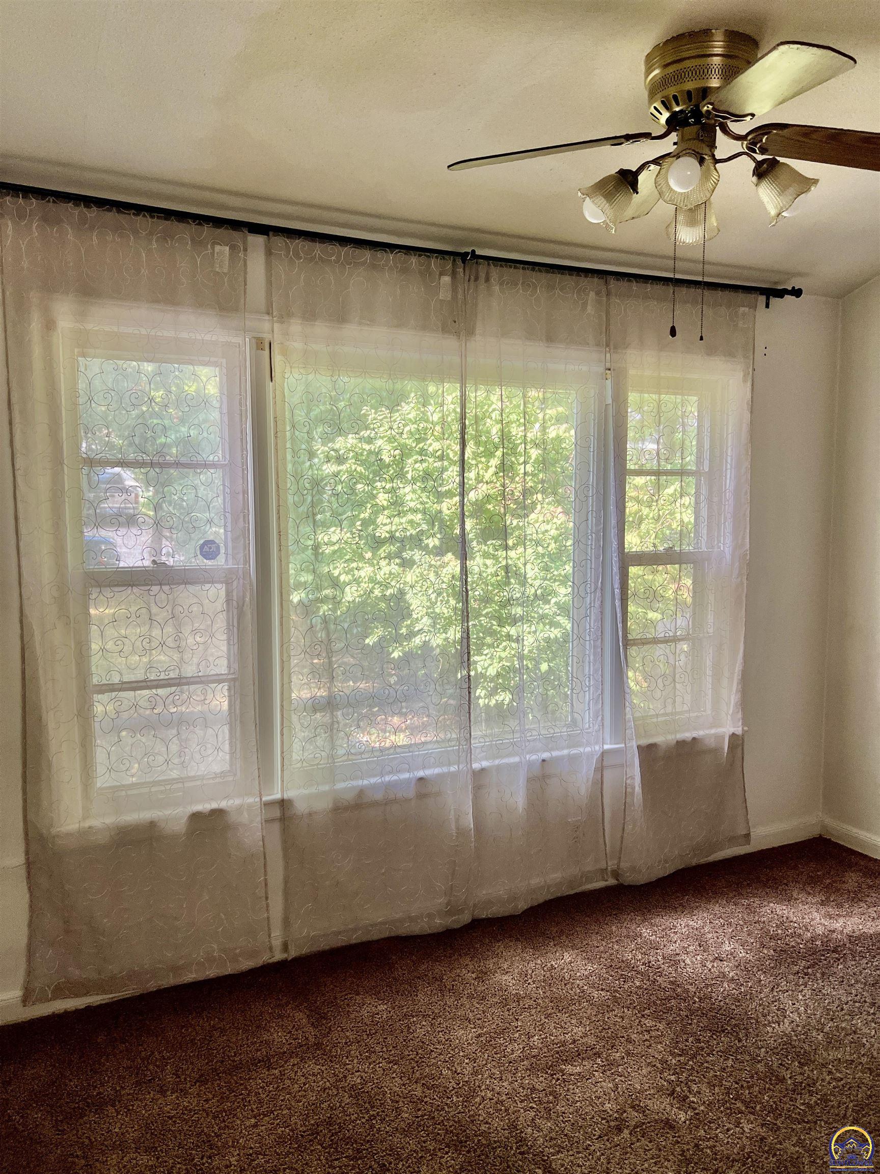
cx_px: 440
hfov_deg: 53.1
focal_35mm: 26
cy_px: 587
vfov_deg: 67.3
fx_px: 881
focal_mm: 5.7
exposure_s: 1/121
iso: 64
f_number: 1.5
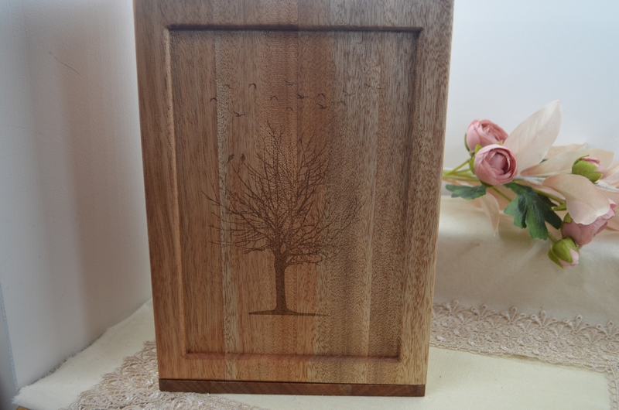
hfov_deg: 49.6
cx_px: 310
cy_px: 205
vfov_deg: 34.1
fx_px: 669
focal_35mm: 39
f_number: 4.2
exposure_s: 1/60
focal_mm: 26
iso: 500
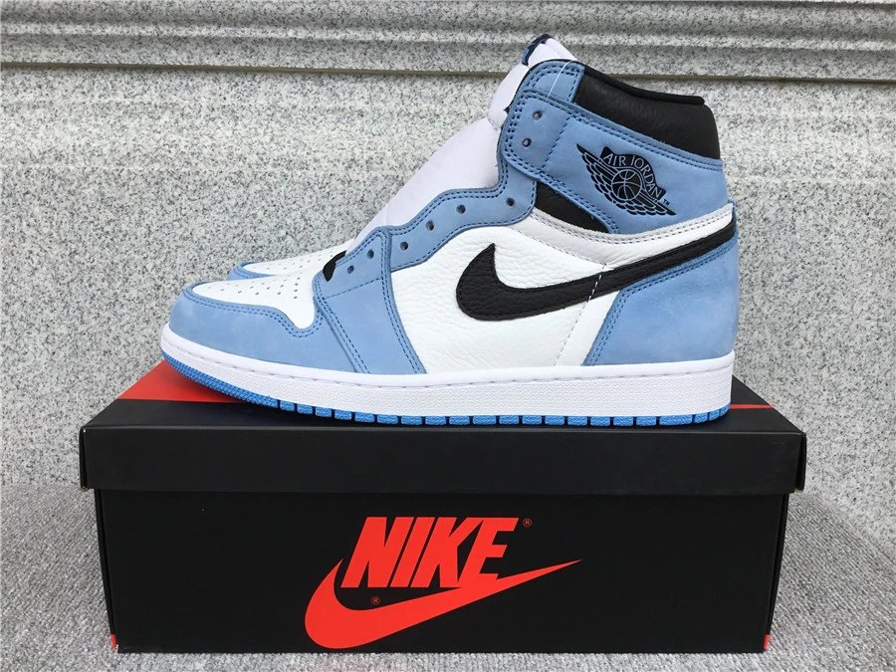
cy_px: 336
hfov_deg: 58.4
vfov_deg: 45.4
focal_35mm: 31
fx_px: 802
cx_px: 448
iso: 25
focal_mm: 3.3
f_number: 2.4
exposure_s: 1/362
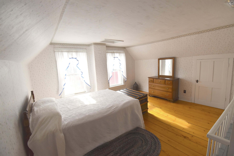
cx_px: 117
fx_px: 97
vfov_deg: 77.3
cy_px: 78
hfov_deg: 100.4
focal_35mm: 15
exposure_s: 1/250
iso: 400
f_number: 8
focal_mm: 10
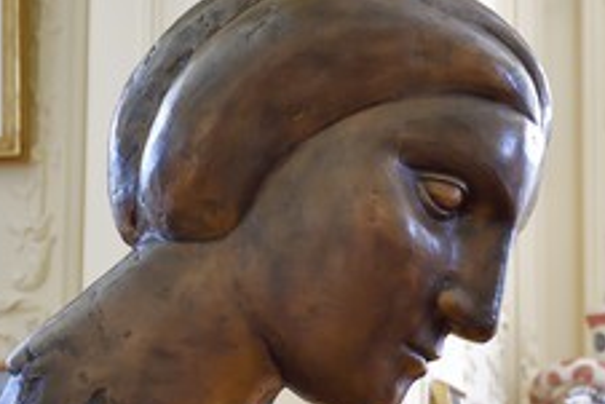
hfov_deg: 21.9
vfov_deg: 14.7
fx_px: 1564
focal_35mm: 93
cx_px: 372
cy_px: 217
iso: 3200
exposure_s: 1/60
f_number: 6.3
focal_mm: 50
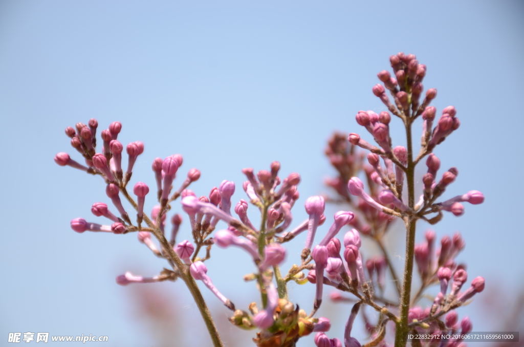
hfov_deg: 12.3
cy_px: 174
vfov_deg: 8.1
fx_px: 2440
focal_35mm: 168
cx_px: 262
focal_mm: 112
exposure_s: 1/250
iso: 100
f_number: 5.6
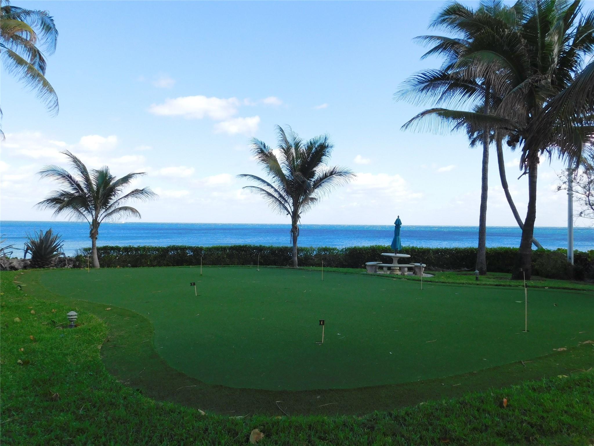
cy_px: 223
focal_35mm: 30
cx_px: 297
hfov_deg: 60.0
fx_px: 515
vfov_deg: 46.8
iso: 125
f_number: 3.2
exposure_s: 1/1000
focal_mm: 5.3
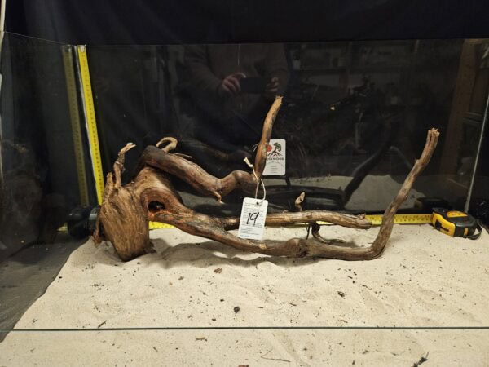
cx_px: 244
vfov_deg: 58.9
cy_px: 184
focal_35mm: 23
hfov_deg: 73.9
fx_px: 325
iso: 800
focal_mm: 5.4
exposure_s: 1/25
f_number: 1.8
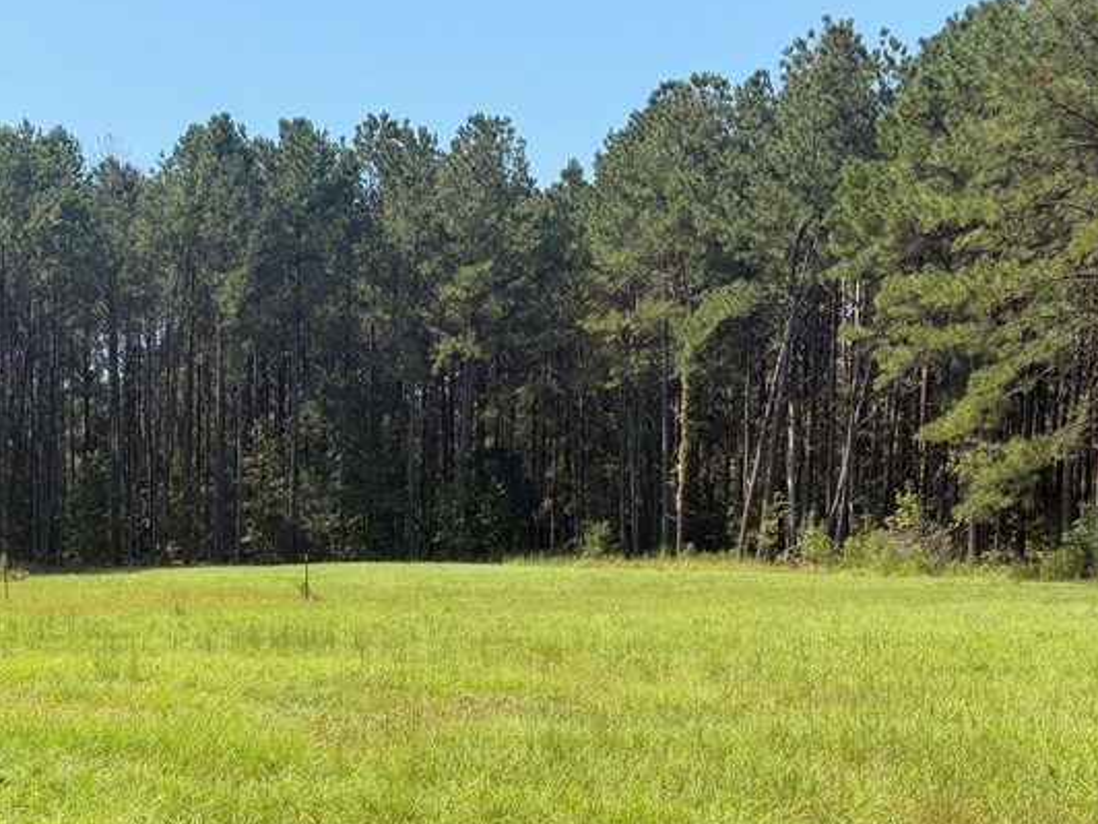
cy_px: 682
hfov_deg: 35.4
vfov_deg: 28.4
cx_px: 62
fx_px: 1586
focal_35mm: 50
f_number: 1.6
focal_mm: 5.96
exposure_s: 1/1799
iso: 50
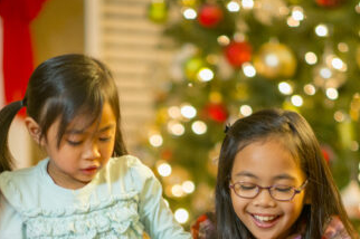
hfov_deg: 10.1
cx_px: 163
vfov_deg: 6.7
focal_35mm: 203
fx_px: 2028
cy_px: 275
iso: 1250
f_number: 1.6
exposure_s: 1/100
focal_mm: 85
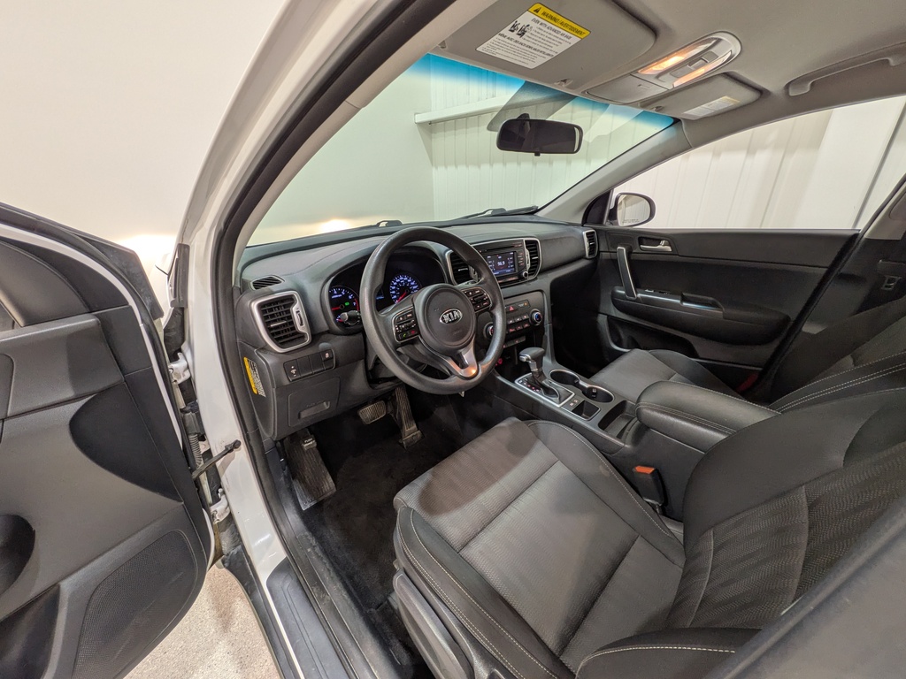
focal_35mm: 14
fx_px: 366
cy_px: 340
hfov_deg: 102.1
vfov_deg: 85.7
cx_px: 453
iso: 52
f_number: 2.2
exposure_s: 1/33.3
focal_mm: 1.83
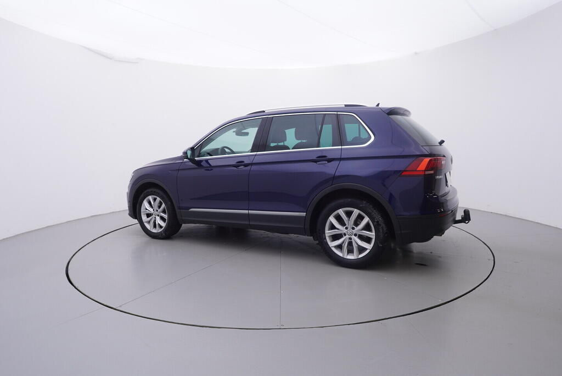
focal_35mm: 22
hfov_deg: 77.3
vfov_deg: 56.2
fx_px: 351
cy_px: 188
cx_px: 281
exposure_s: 1/80
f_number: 5
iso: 200
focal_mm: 15
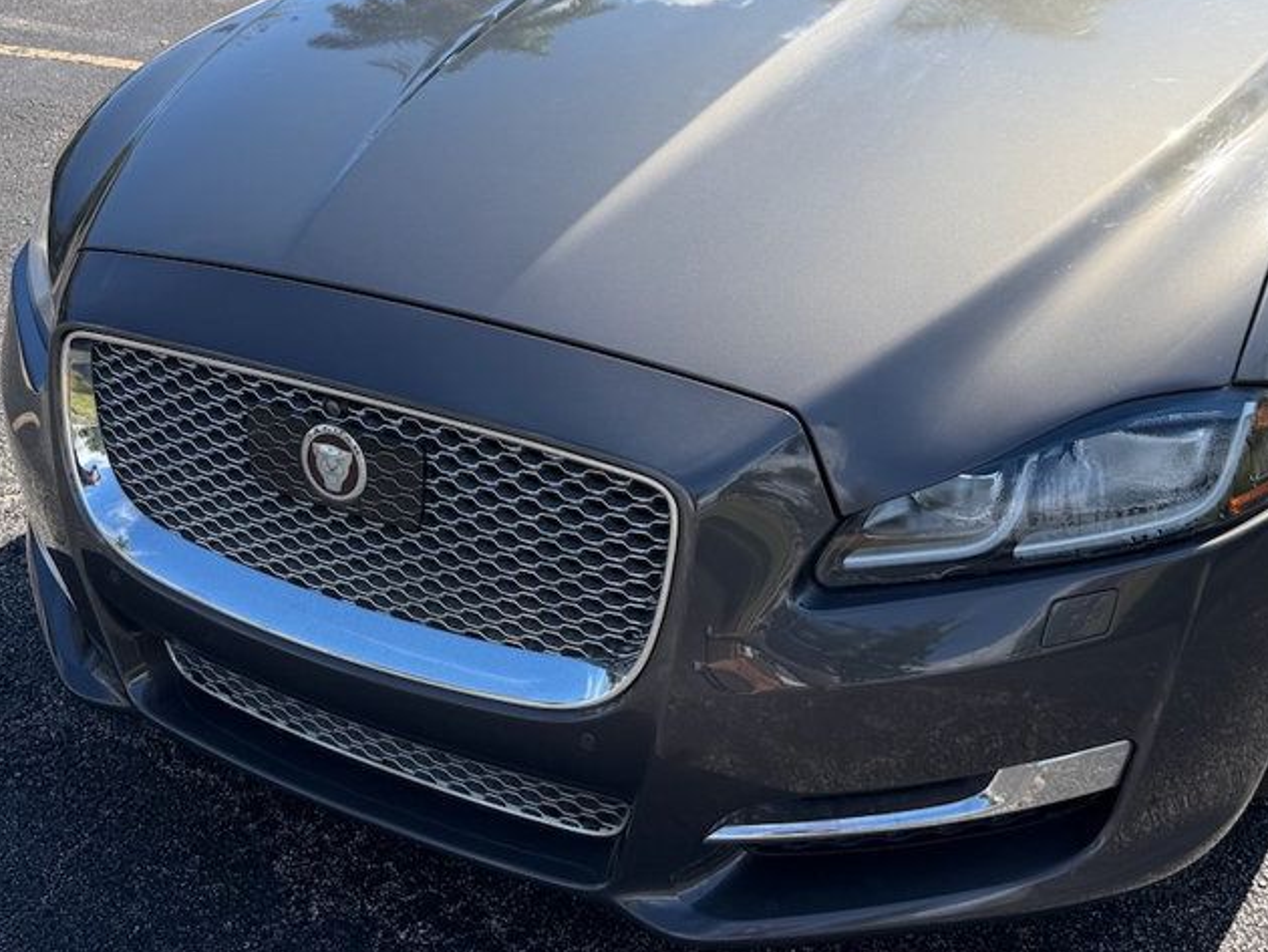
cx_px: 700
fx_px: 1429
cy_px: 308
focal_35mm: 39
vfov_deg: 36.4
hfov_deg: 47.8
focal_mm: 6.76
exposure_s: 1/2169
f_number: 1.78
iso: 80
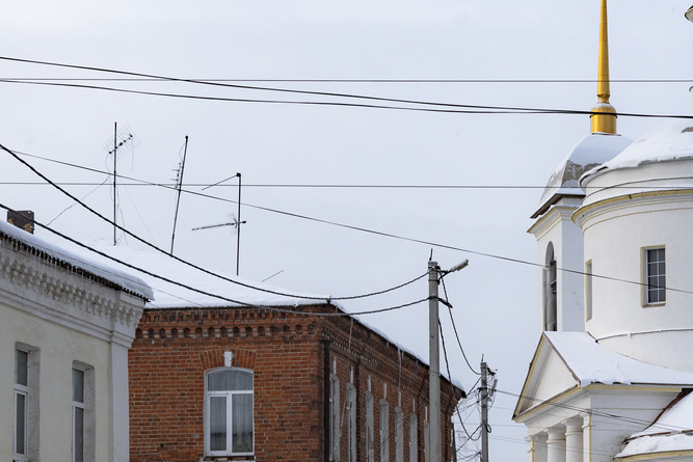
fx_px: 2022
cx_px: 535
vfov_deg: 13.0
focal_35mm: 105
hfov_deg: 19.3
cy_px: 300
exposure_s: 1/640
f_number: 8
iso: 320
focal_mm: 50
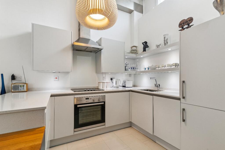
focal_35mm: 16
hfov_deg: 96.7
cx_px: 112
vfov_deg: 73.8
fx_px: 100
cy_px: 75
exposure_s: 1/25
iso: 400
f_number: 11
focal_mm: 16
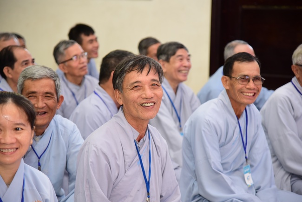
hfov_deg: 19.4
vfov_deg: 13.1
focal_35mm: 105
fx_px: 881
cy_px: 101
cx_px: 151
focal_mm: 105
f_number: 4
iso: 800
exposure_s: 1/40
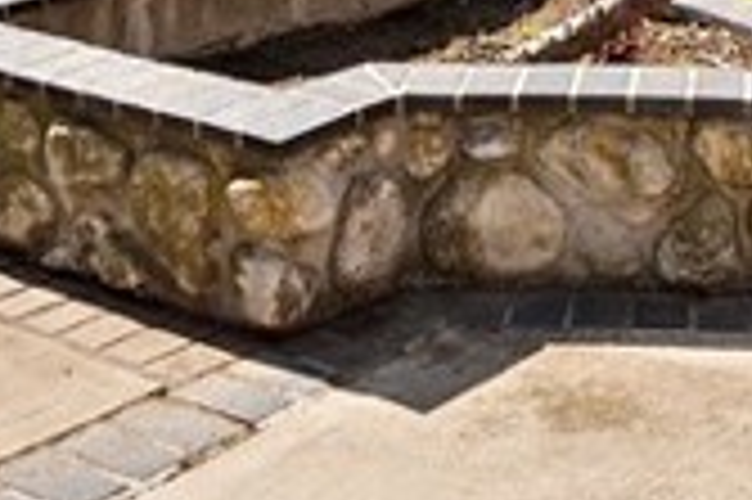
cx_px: 626
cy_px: -444
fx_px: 1795
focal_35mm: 86
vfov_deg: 13.8
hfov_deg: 23.2
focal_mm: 14
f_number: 7.1
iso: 160
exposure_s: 1/100
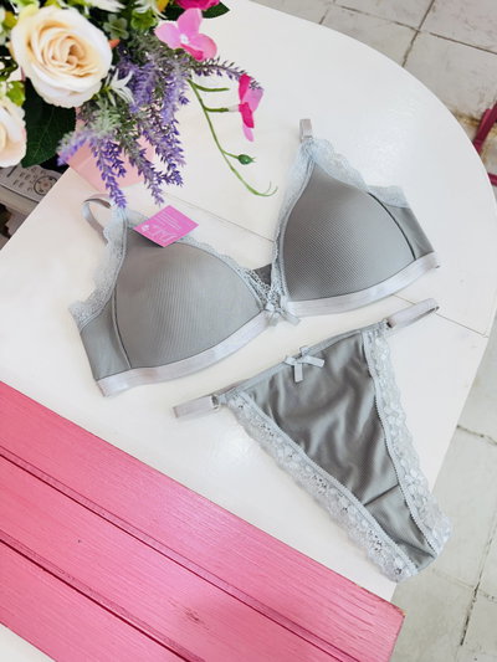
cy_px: 331
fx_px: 459
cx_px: 248
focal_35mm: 24
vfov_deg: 71.6
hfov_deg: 56.8
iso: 80
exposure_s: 1/100
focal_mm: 6.76
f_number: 1.78
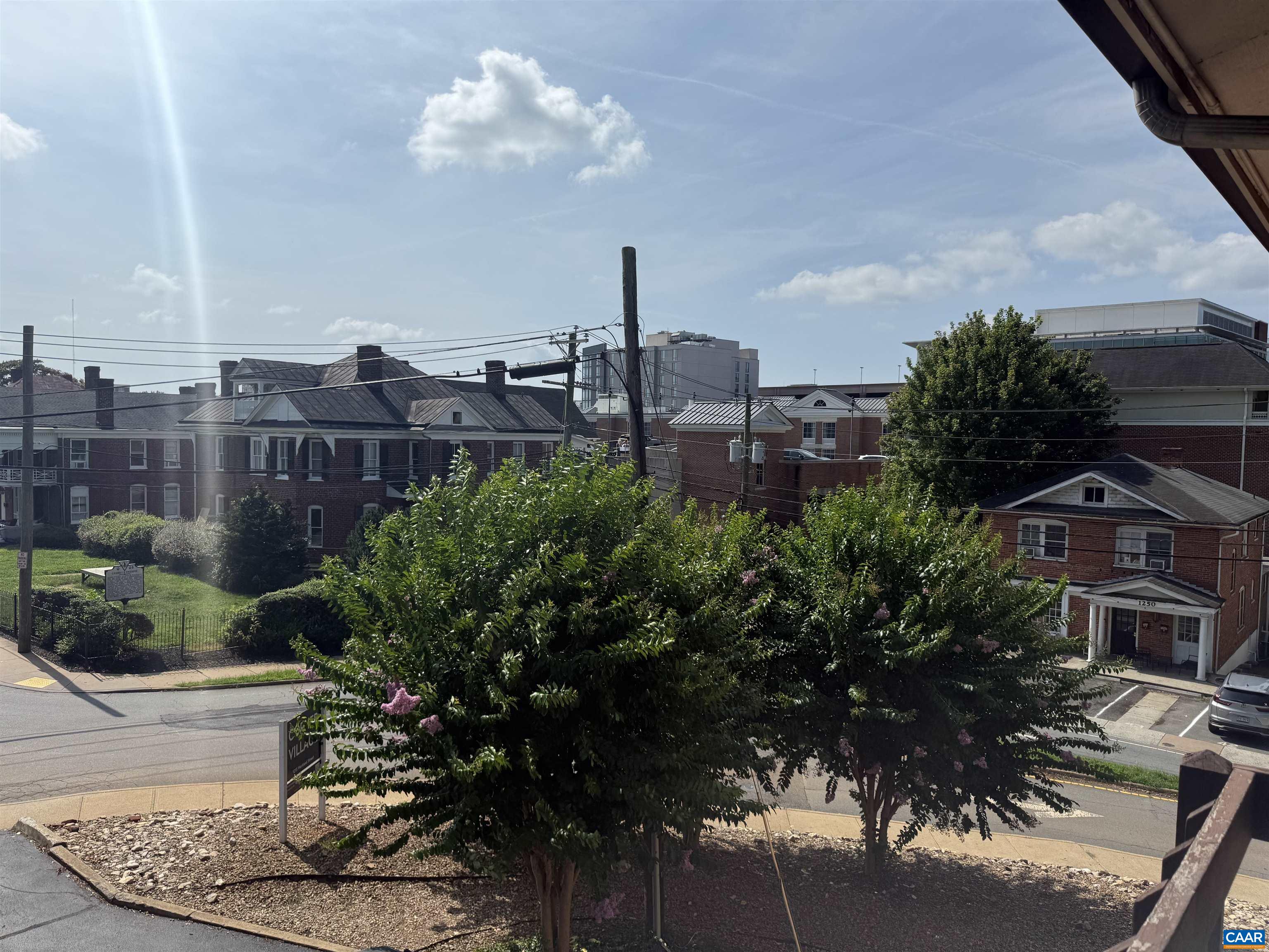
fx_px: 880
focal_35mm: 24
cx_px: 634
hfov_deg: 71.6
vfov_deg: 56.8
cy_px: 476
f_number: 1.78
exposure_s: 1/8130
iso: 80
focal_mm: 6.76
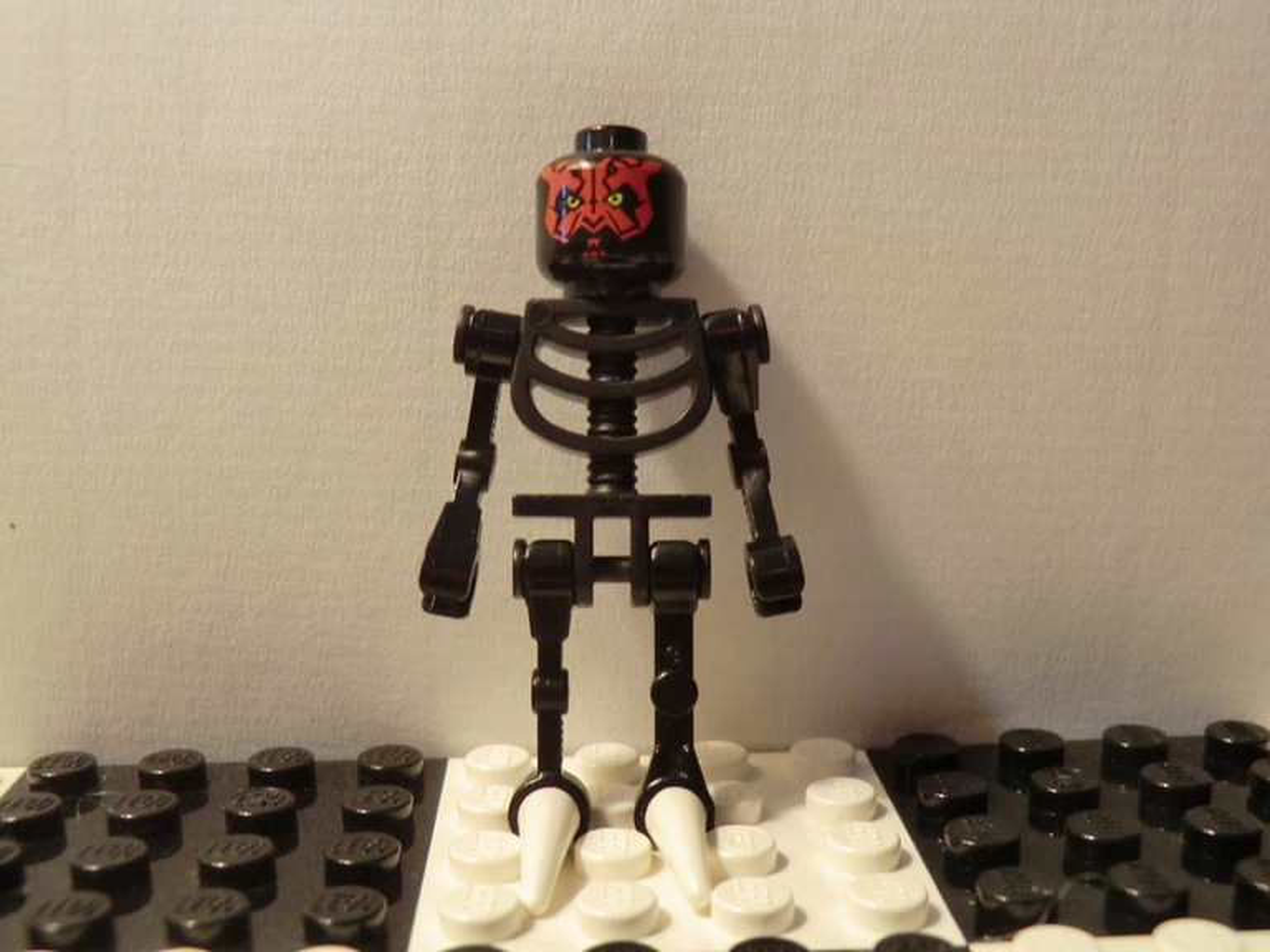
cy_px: 476
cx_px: 635
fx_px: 1468
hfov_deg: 46.8
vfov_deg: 36.0
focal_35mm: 40
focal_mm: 7.1
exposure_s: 1/60
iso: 400
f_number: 3.8
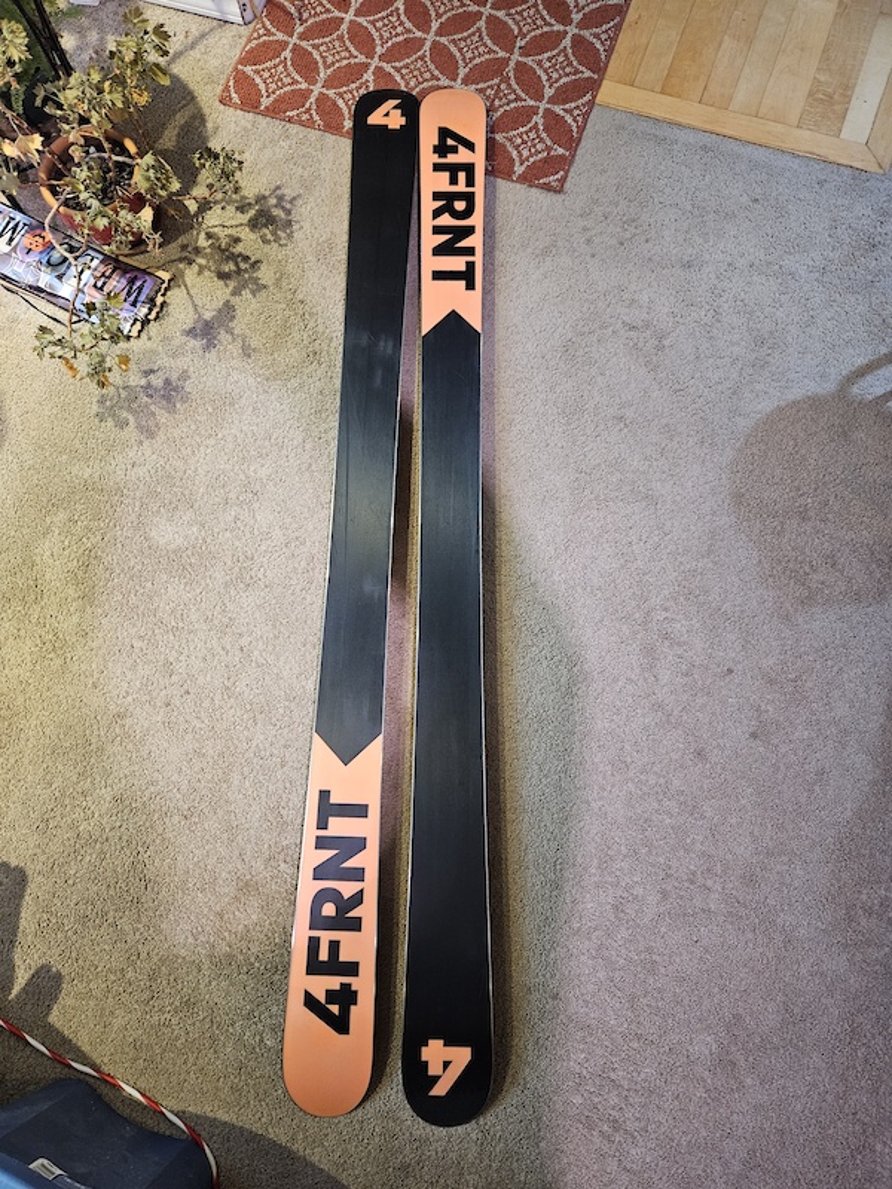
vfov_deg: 73.9
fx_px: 790
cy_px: 594
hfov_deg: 58.9
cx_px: 446
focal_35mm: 23
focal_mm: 5.4
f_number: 1.8
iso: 800
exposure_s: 1/60
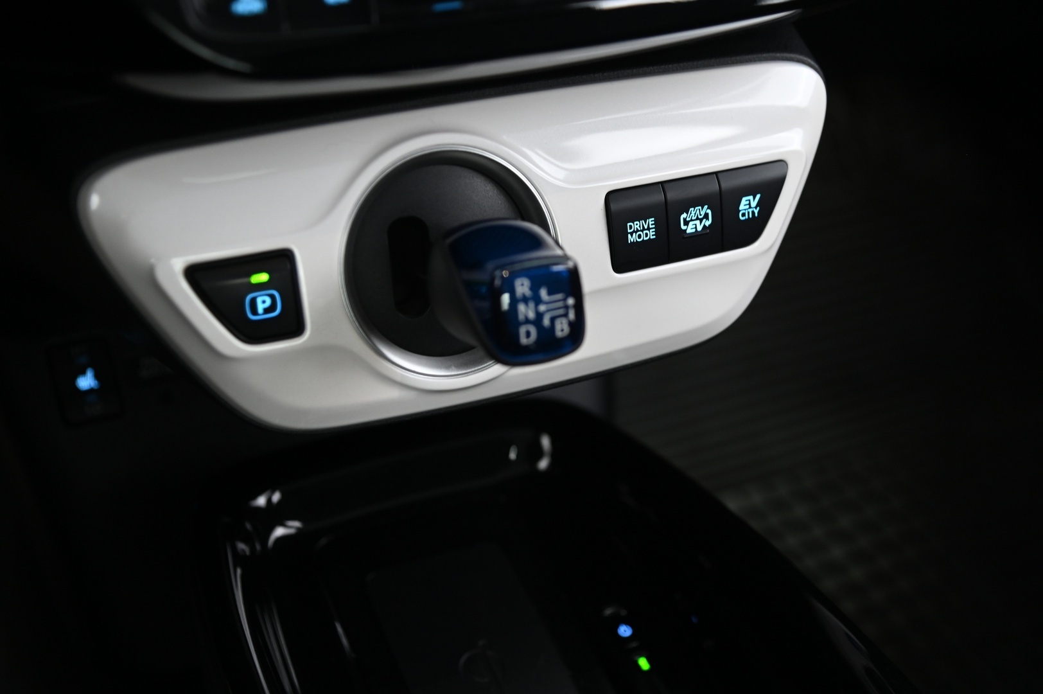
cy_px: 347
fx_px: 1679
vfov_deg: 23.3
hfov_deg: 34.5
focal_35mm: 58
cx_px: 522
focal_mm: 58
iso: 2000
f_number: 4
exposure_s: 1/15
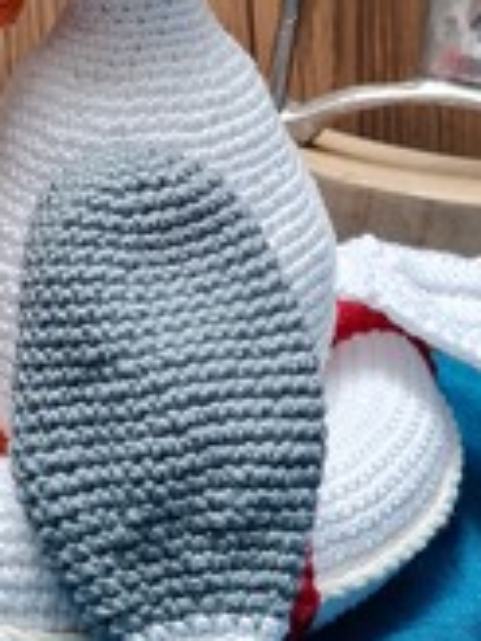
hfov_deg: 19.9
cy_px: 35
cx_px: 176
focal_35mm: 74
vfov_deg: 25.3
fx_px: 1371
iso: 200
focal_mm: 5.4
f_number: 1.8
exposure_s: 1/50
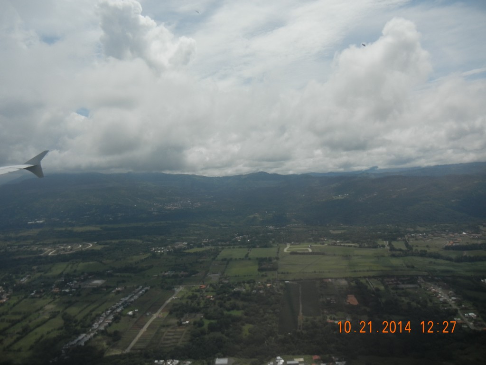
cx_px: 243
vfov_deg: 46.8
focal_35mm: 30
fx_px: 421
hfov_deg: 60.0
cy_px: 182
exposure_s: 1/890
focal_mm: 5.4
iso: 160
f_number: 7
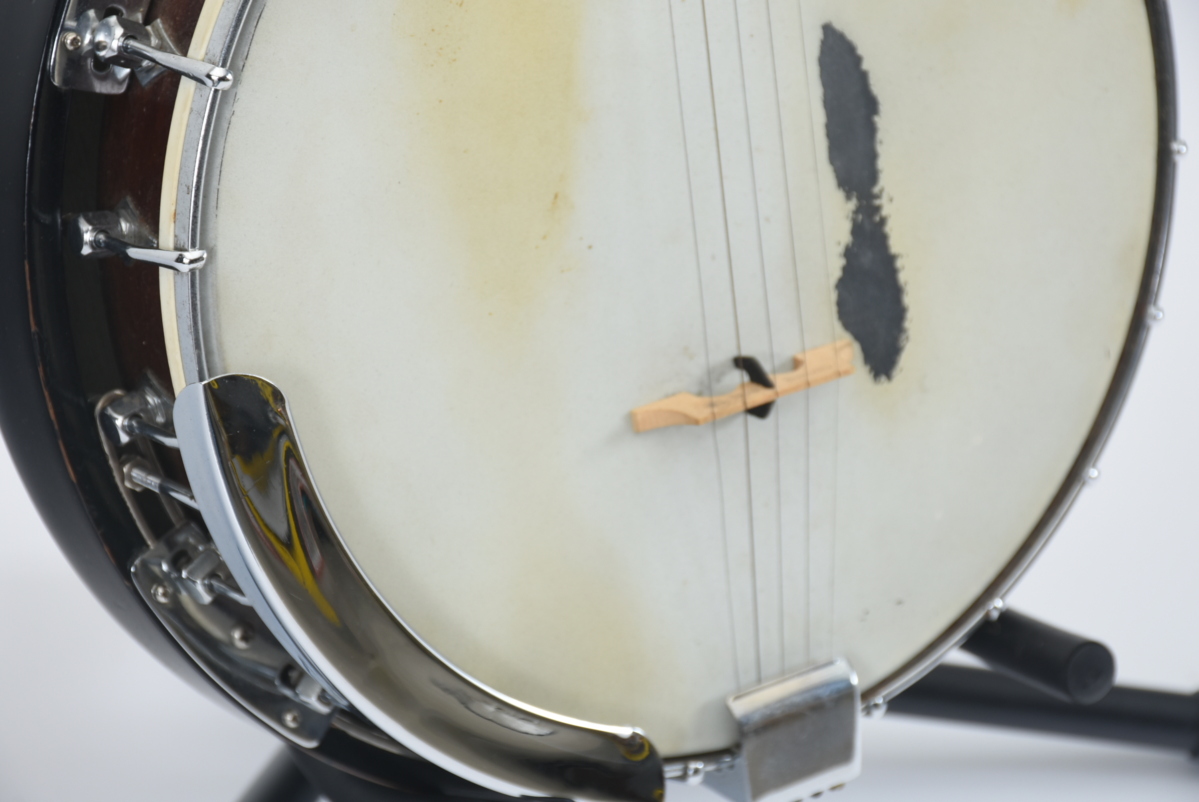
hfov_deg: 15.2
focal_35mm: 135
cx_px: 600
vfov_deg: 10.2
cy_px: 401
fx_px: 4500
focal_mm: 90
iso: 200
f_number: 9
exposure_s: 1/160
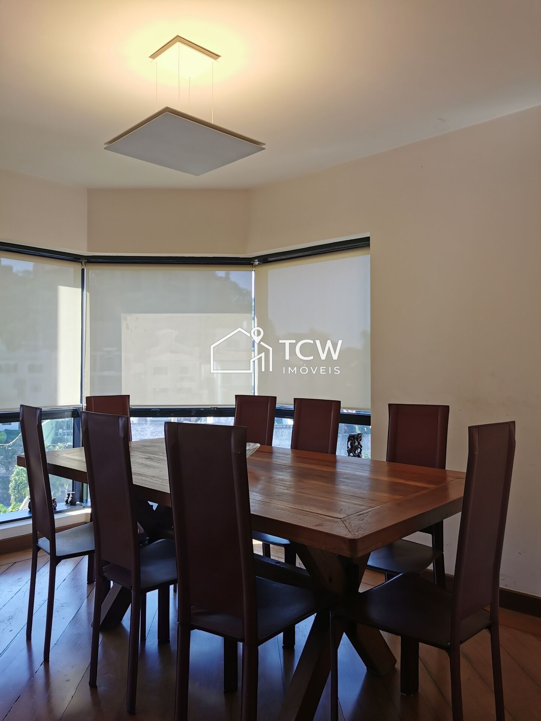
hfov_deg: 51.4
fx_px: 563
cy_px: 360
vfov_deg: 65.3
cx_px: 270
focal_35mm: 27
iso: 50
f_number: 1.6
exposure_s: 1/154
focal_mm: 5.56
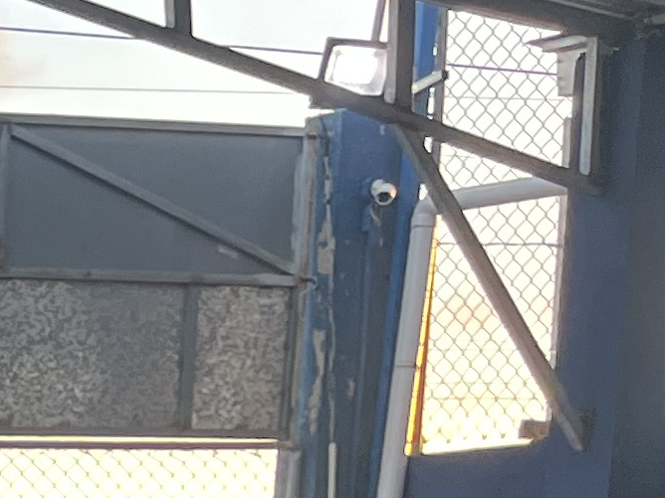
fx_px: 3016
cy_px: 1156
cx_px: -1229
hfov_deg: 10.0
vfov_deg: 8.7
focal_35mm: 157
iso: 100
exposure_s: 1/201
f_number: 1.6
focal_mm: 5.1
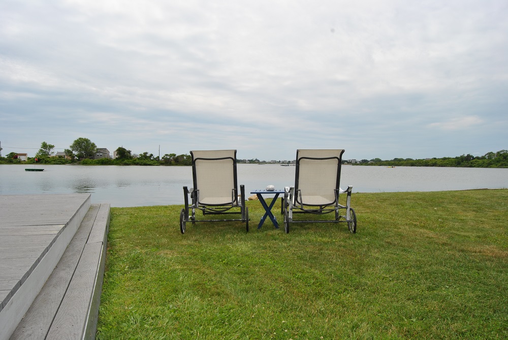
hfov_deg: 67.3
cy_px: 170
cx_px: 254
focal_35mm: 27
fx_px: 381
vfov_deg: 48.0
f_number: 13
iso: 100
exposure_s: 1/200
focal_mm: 18
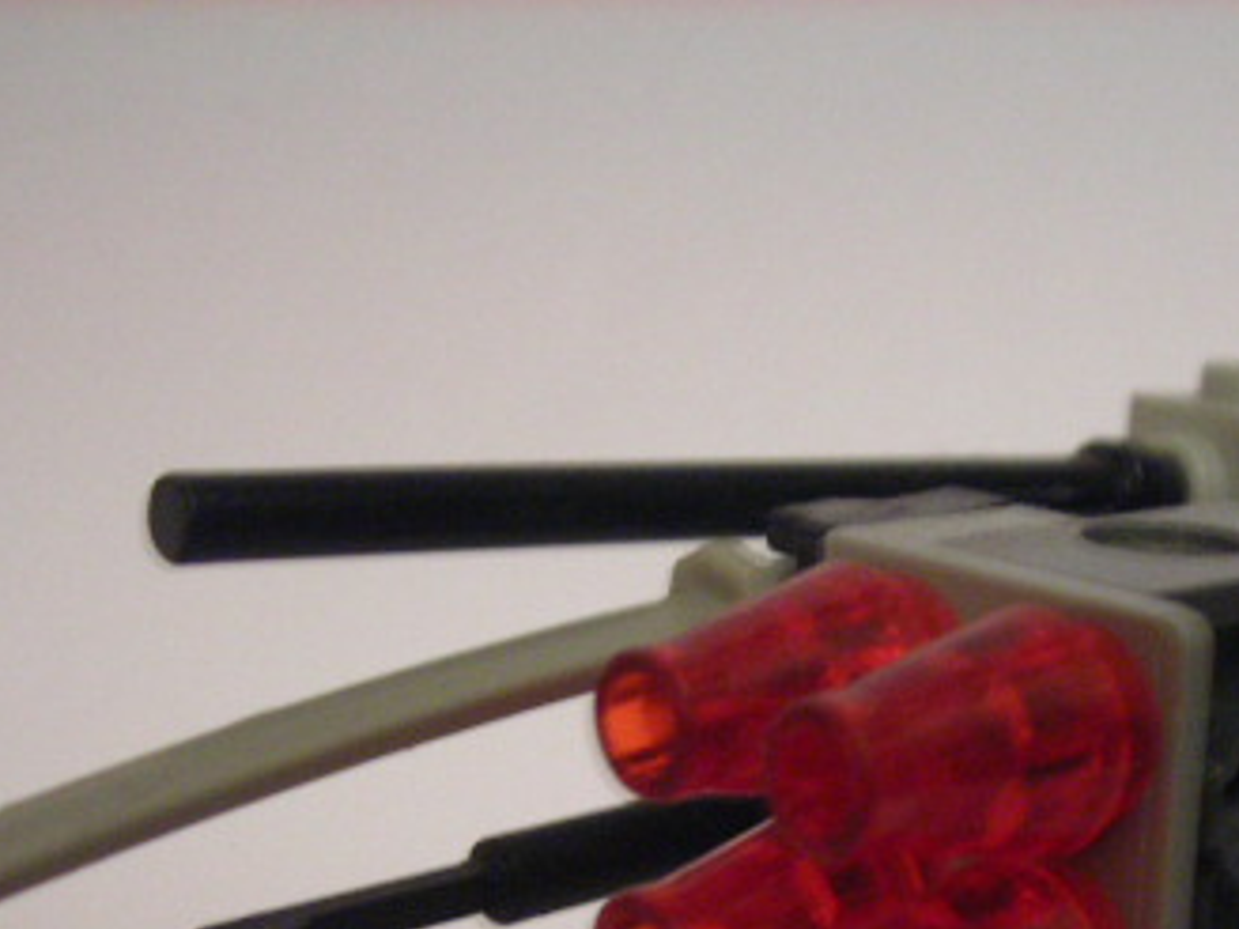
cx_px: 748
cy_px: 903
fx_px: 2863
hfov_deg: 24.4
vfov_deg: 18.0
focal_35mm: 80
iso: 200
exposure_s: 1/3.5
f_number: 3.3
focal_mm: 6.8
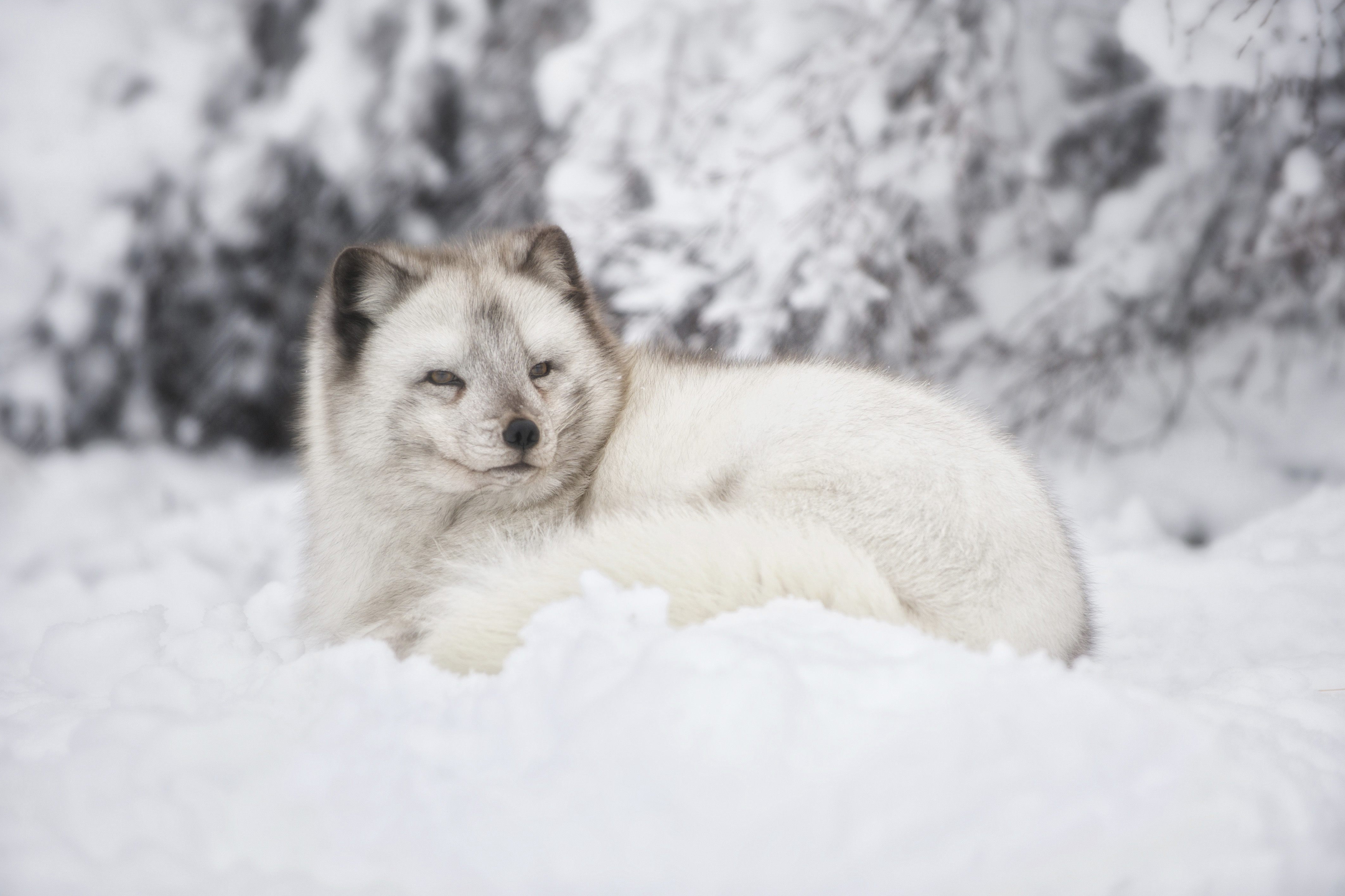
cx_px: 675
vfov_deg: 6.8
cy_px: 448
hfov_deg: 10.2
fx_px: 7510
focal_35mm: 201
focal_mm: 200
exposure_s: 1/500
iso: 720
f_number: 4
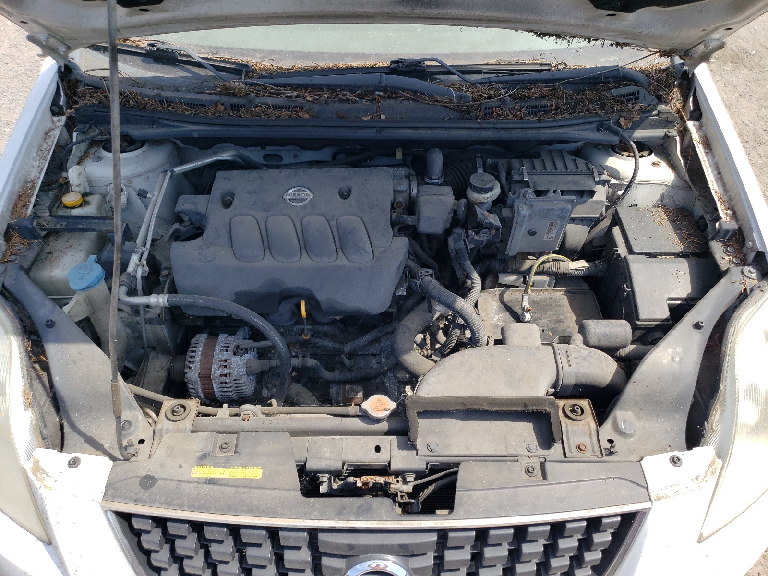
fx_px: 577
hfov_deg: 67.3
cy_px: 288
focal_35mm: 26
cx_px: 384
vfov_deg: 53.1
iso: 50
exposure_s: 1/1250
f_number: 1.5
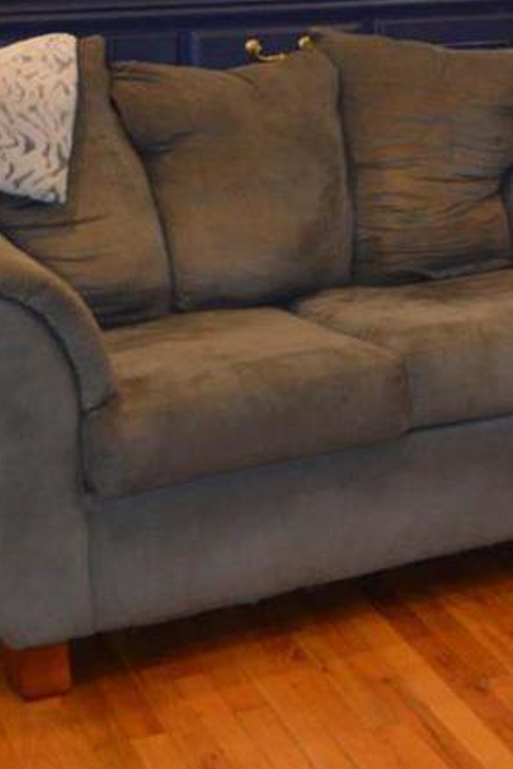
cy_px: 10
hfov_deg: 12.8
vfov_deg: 20.0
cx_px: 880
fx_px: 2114
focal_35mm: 99
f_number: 3.5
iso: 560
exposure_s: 1/60
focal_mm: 18
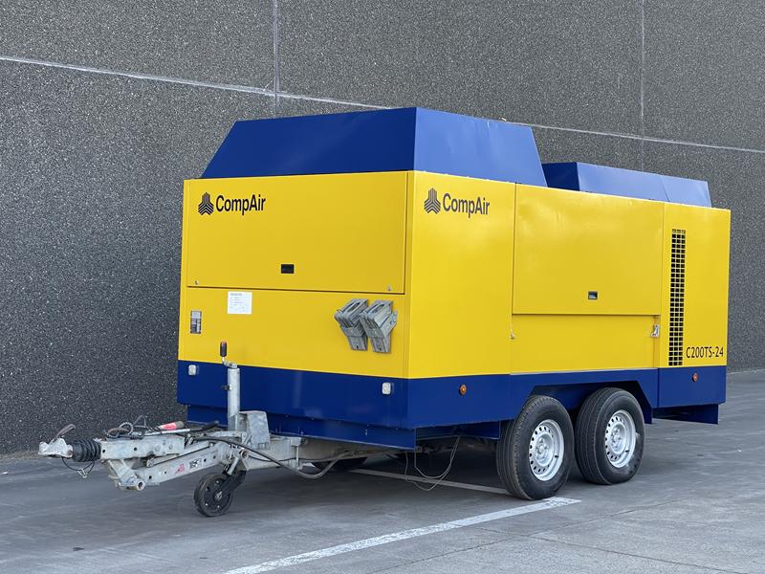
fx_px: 1414
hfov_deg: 30.3
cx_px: 382
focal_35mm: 64
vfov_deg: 22.9
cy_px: 287
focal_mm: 7.5
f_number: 2.2
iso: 25
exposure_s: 1/99
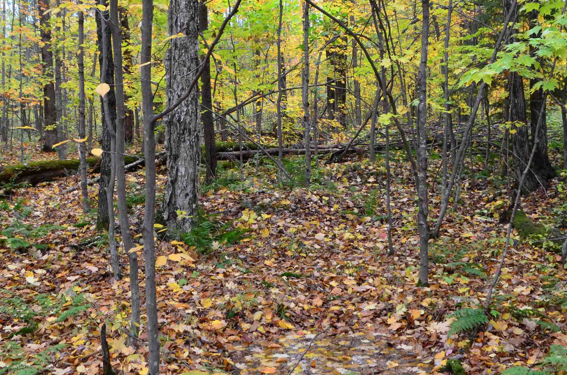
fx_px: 707
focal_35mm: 45
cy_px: 128
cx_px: 294
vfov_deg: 29.5
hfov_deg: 43.7
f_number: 7.1
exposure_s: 1/40
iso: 800
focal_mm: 18
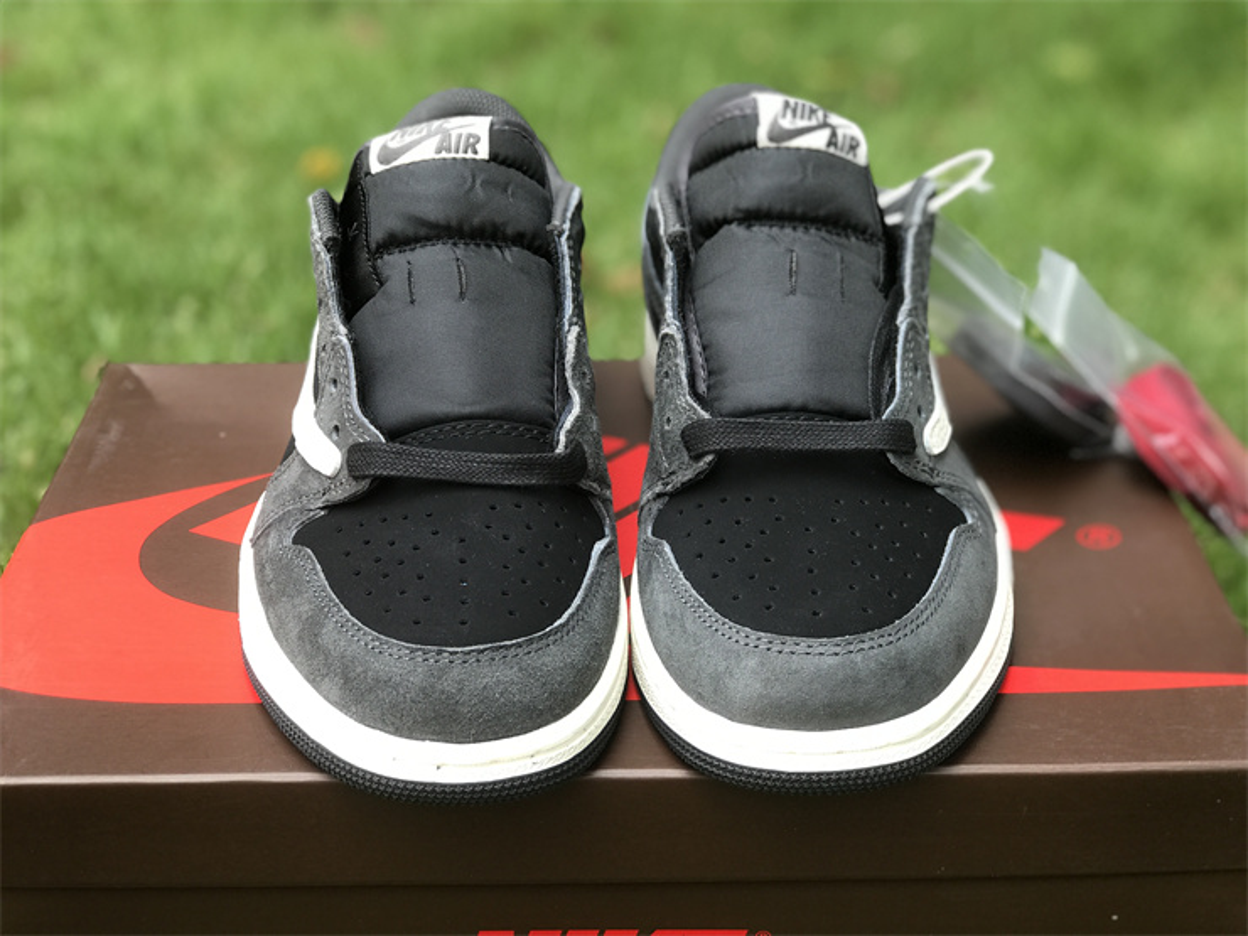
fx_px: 2055
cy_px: 468
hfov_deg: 33.8
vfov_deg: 25.7
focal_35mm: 57
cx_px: 624
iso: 32
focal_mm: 6.6
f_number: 2.8
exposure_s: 1/100
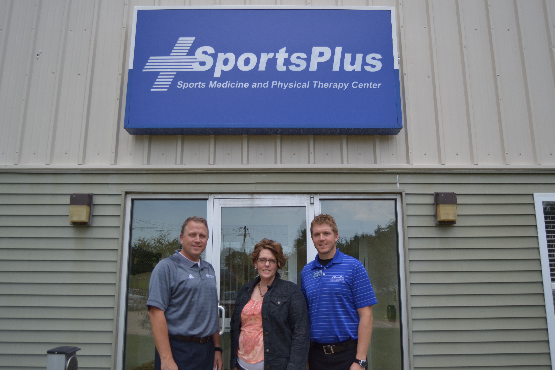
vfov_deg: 43.6
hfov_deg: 61.9
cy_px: 185
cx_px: 278
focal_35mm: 30
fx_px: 462
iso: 100
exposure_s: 1/800
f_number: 3.5
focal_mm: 20
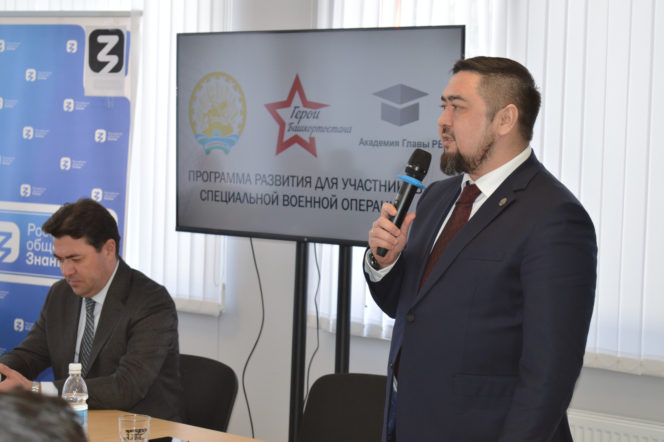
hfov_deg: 24.6
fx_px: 1520
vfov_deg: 16.5
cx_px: 332
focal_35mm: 82
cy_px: 221
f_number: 5.6
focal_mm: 55
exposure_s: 1/80
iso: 400
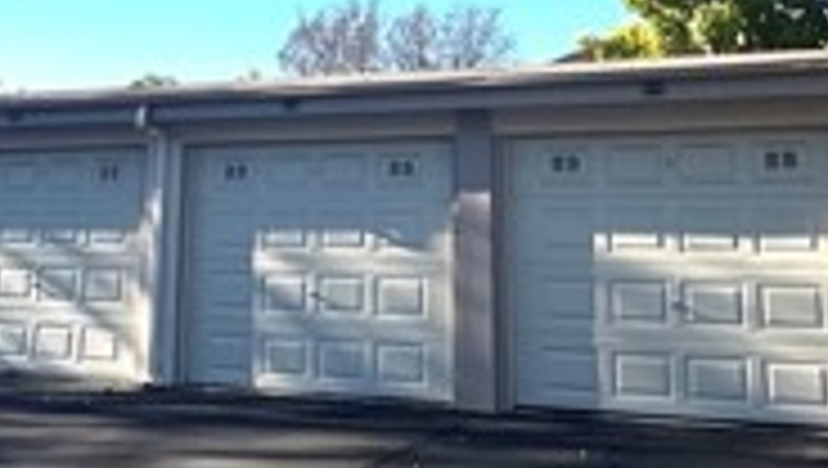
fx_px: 1165
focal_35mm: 53
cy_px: -63
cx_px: 446
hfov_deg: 39.1
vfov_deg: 21.4
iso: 50
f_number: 2.2
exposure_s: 1/1323
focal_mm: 2.22
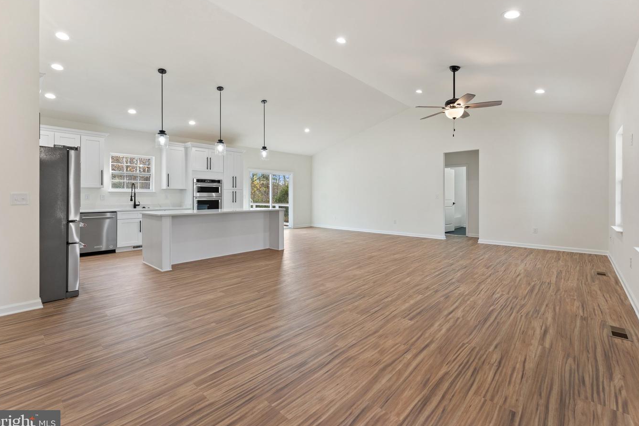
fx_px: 266
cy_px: 206
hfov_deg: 100.4
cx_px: 329
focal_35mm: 15
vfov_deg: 77.3
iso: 500
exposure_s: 1/13
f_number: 8
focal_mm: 14
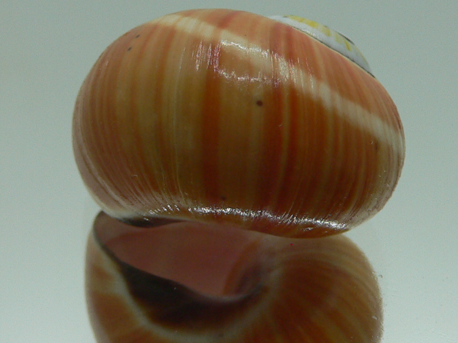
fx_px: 926
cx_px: 240
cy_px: 177
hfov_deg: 27.8
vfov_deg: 21.0
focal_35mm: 70
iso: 80
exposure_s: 1/80
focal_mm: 4.6
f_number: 2.8
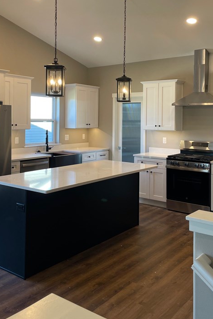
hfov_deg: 35.9
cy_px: 120
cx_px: 101
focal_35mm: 37
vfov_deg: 51.3
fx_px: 328
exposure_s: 1/120
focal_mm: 4.2
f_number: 1.6
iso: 50
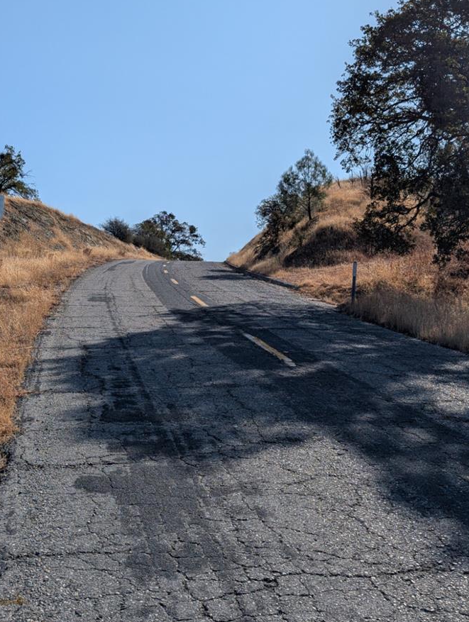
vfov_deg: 45.6
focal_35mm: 41
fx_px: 738
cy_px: 267
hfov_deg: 35.2
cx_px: 238
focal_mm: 6.9
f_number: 1.68
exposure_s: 1/3058
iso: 21
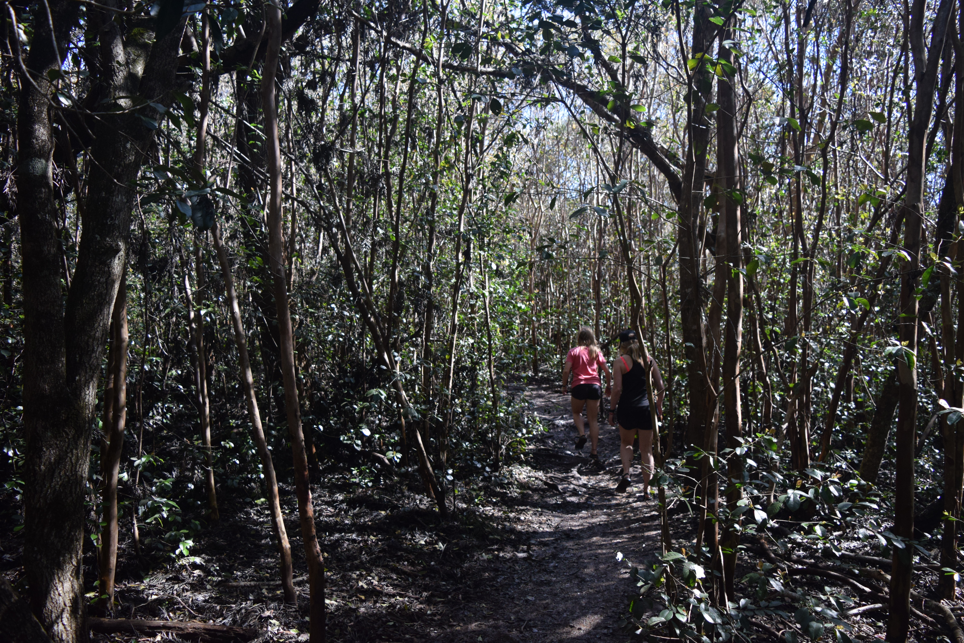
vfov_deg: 47.9
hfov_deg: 67.4
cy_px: 322
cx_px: 482
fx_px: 723
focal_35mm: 27
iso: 1000
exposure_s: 1/500
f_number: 3.5
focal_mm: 18
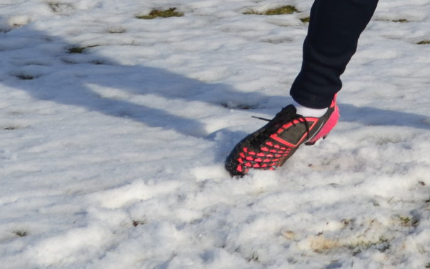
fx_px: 3725
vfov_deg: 4.1
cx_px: 800
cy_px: -192
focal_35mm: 318
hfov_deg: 6.4
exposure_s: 1/250
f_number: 8
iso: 100
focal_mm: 55
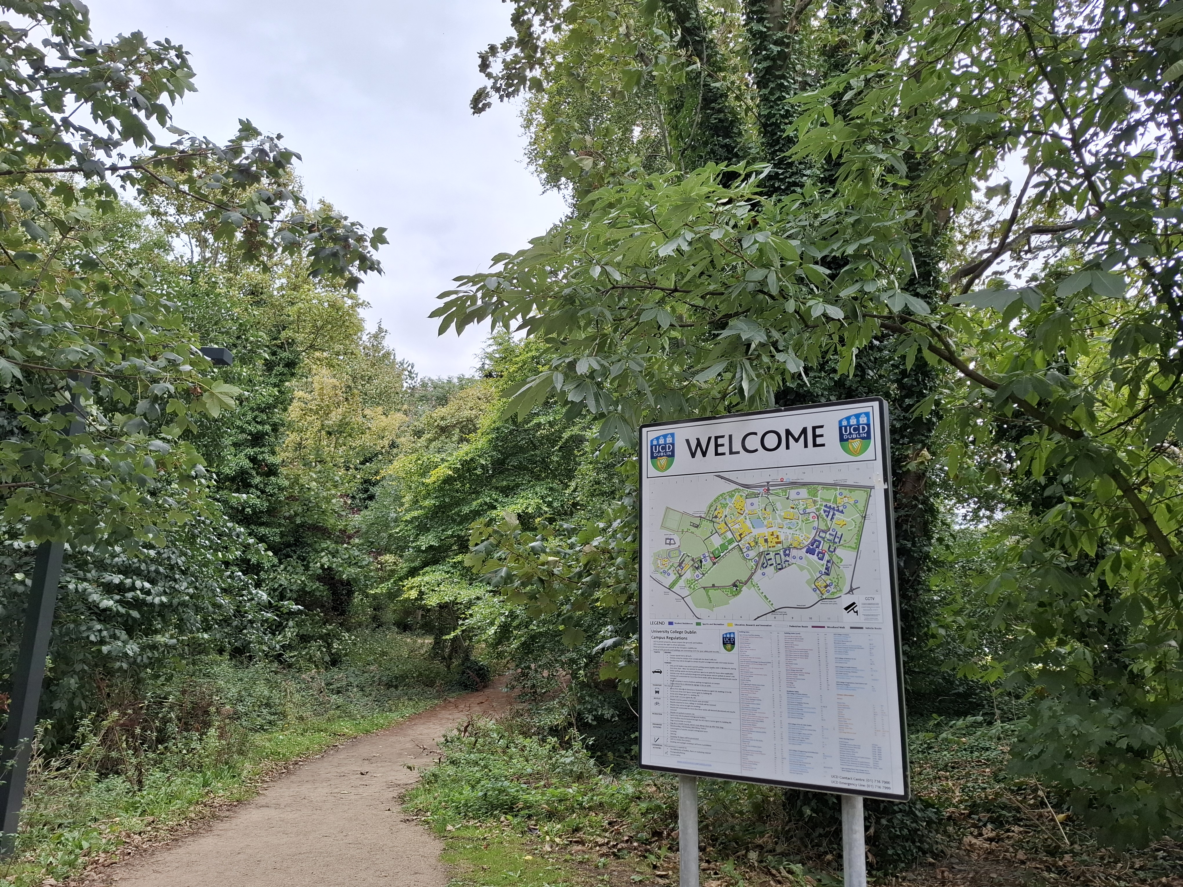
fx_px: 786
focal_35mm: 23
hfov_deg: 73.9
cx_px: 592
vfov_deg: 58.9
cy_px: 444
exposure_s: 1/296
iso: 50
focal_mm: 5.54
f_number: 1.8
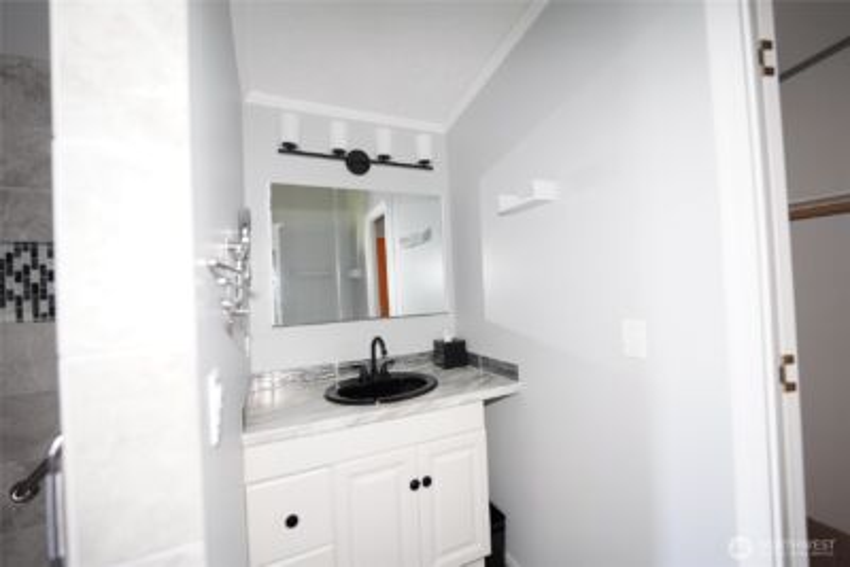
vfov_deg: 81.3
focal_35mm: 14
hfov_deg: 104.2
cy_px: 284
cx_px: 425
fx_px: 331
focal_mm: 14
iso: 3200
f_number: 2
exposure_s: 1/160
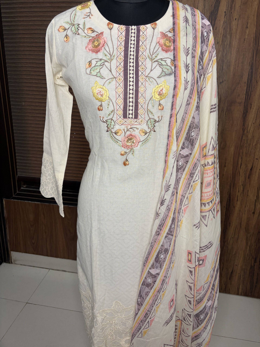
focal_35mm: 26
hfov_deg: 53.1
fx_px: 260
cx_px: 130
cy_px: 174
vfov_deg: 67.3
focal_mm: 5.96
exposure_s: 1/100
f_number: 1.6
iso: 100
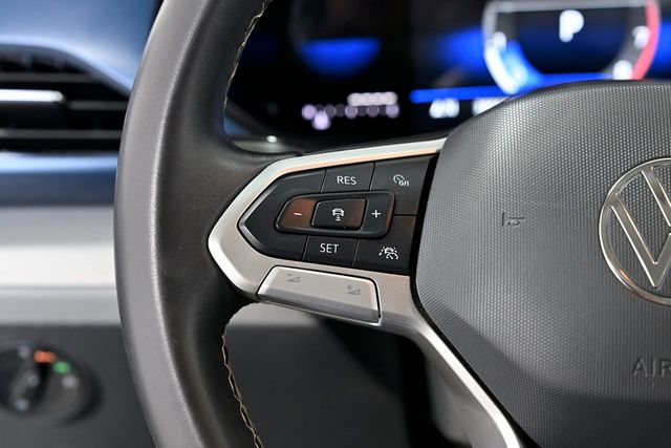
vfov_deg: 21.9
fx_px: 1156
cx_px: 336
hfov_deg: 32.4
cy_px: 224
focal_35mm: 62
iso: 2000
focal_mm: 62
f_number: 5
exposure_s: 1/100
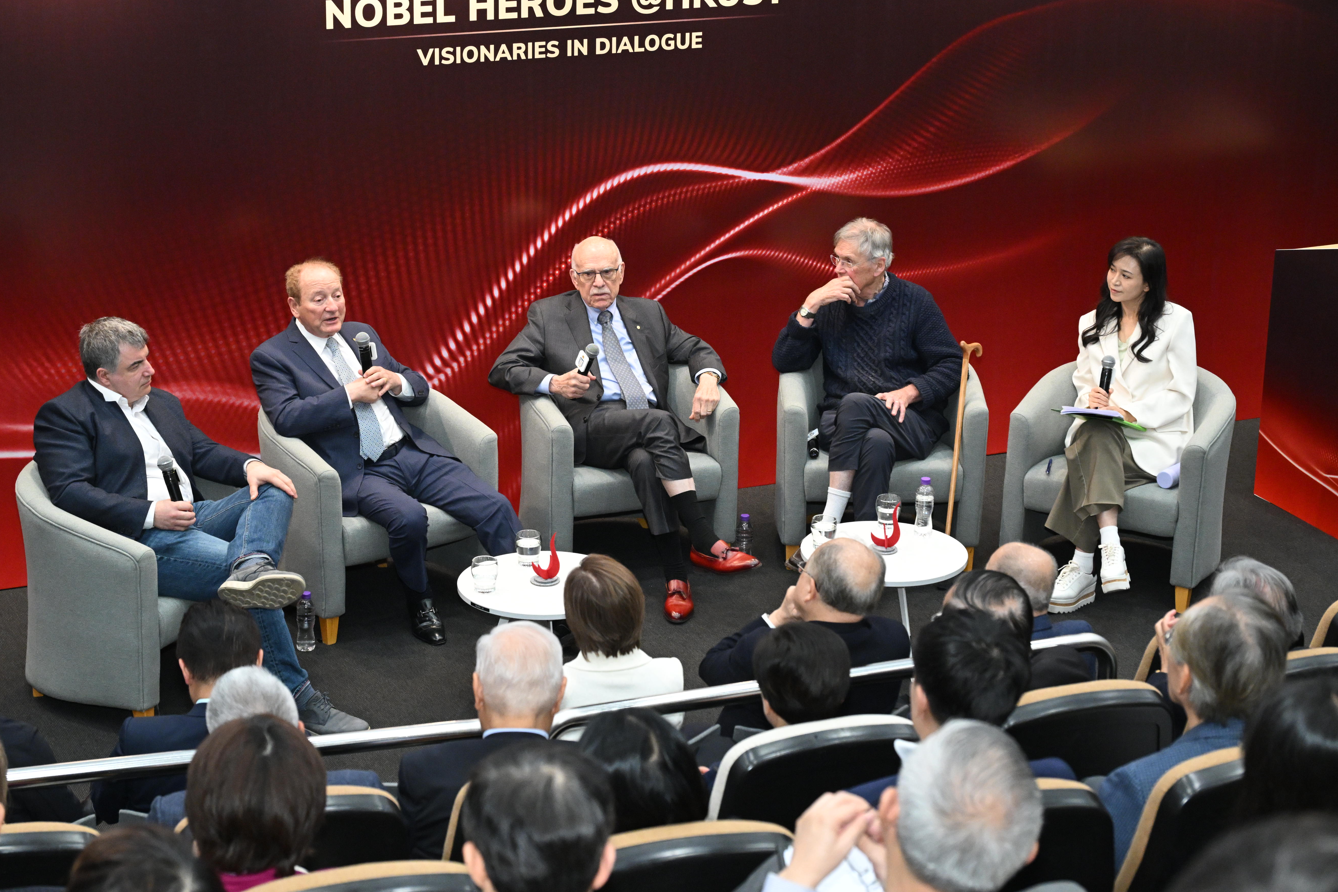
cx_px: 627
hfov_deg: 27.7
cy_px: 367
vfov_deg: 18.7
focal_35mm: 73
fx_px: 2713
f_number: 4.5
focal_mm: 62
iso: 4000
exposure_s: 1/200
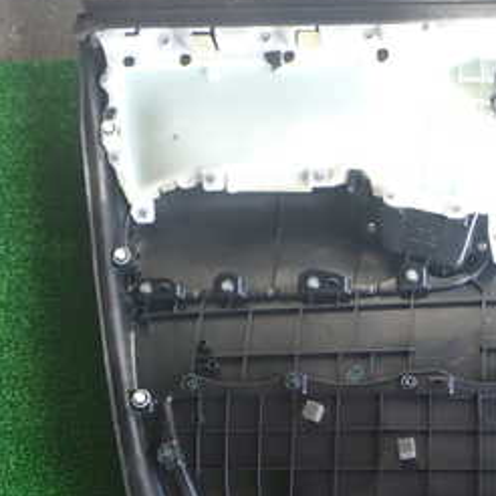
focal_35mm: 69
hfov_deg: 24.1
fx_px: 1119
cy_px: 375
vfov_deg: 24.7
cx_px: 472
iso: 100
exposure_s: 1/60
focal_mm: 5.79
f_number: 2.4
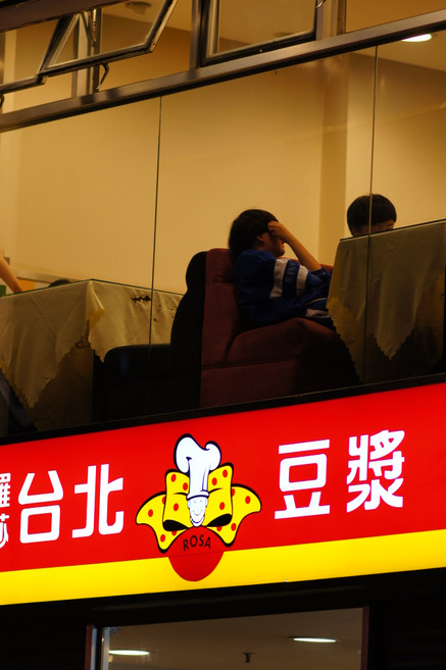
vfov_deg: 8.4
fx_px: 4590
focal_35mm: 247
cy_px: 348
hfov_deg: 5.6
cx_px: 232
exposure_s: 1/60
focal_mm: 135
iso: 200
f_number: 2.5
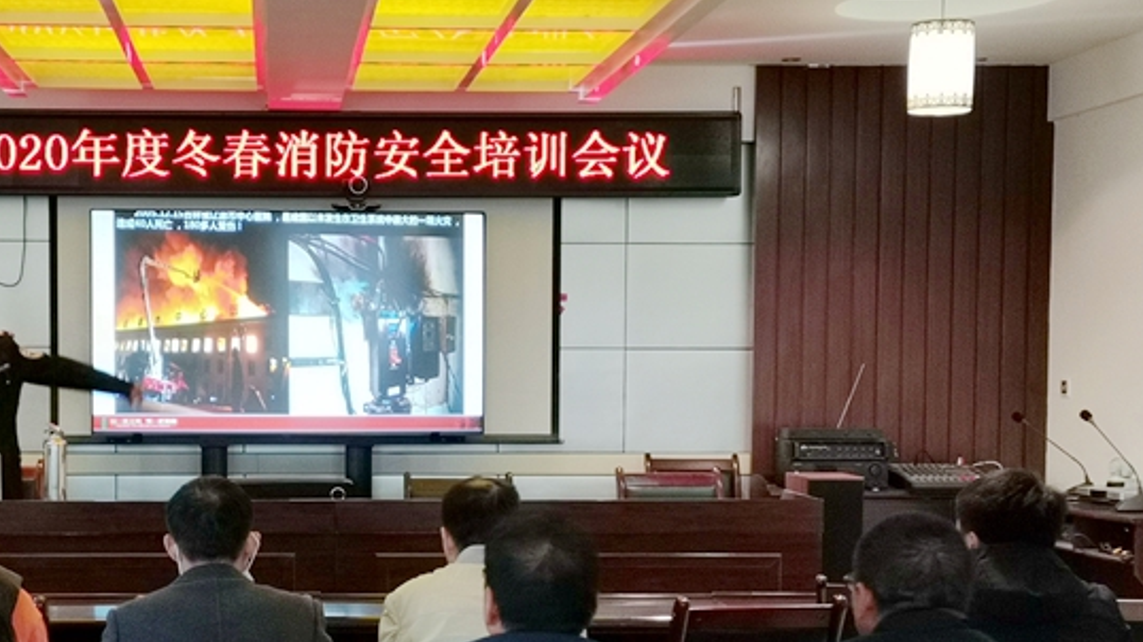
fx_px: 1878
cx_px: 346
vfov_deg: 19.3
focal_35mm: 62
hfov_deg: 33.4
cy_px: 454
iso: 320
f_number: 1.8
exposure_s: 1/50
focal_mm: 4.75
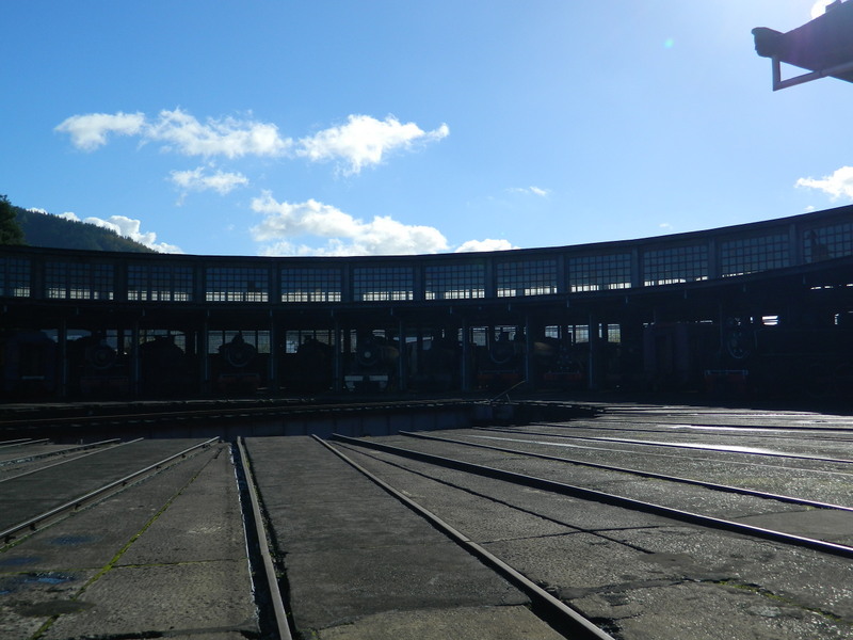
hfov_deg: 52.6
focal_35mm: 35
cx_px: 426
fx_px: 862
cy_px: 320
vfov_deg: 40.7
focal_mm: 6.2
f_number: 9.4
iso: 80
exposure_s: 1/200
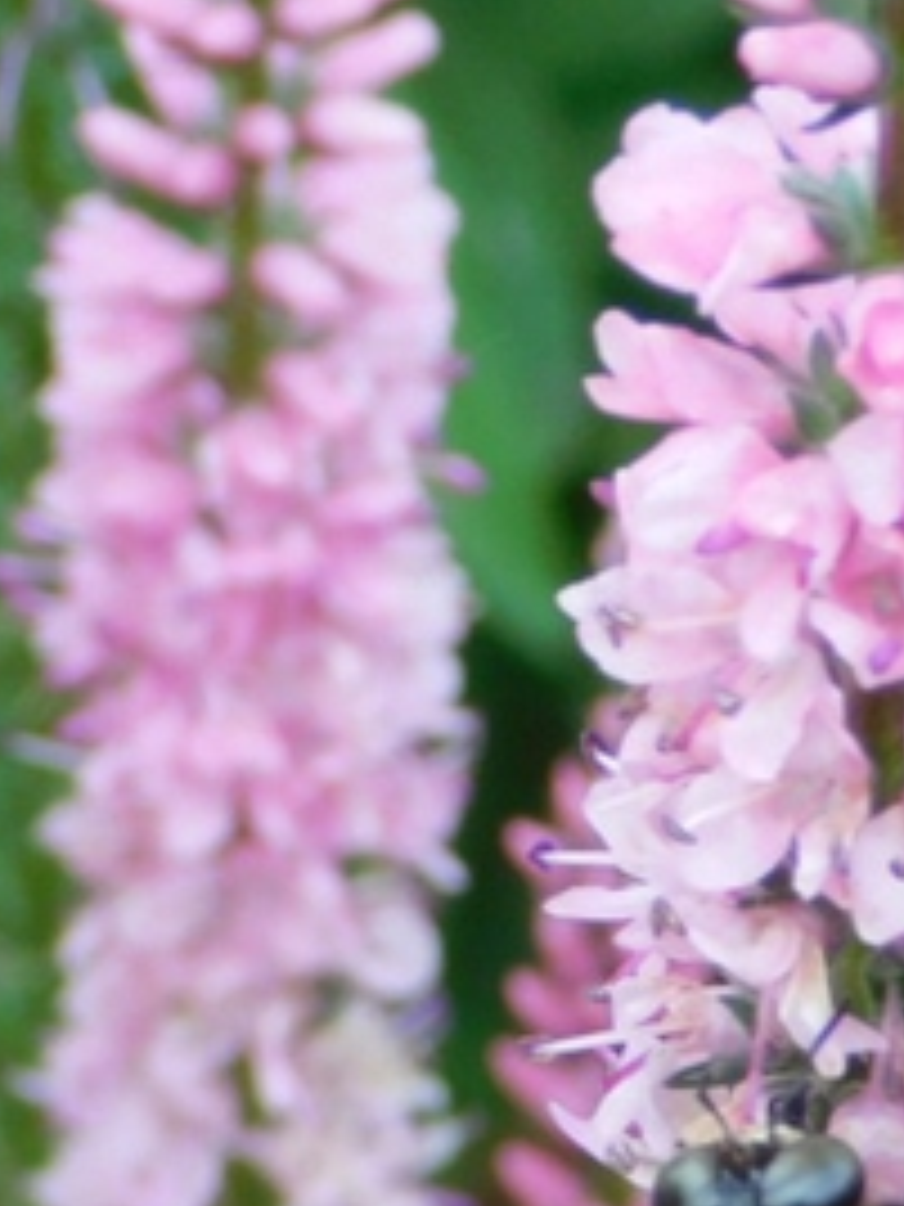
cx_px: 207
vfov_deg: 3.9
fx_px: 17828
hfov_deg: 2.9
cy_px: 1467
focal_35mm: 512
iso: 125
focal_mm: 23.7
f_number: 5
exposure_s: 1/100
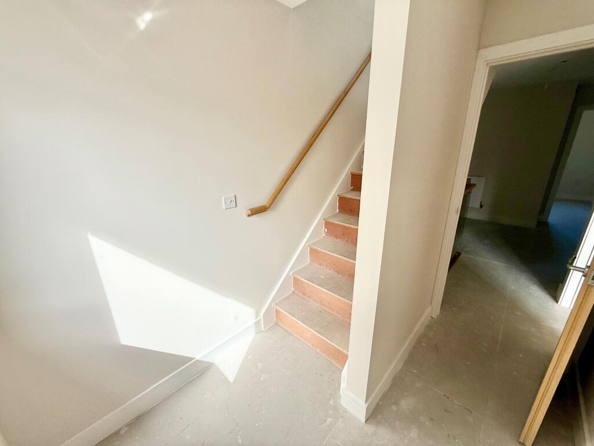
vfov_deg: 85.7
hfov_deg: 102.1
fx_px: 240
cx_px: 297
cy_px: 223
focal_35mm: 14
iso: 64
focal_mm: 2.22
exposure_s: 1/315
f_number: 2.2
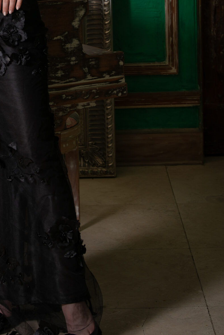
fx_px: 1408
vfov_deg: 13.4
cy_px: 16
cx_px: -4
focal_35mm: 151
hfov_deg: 9.0
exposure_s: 1/200
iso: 160
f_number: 8
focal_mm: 70
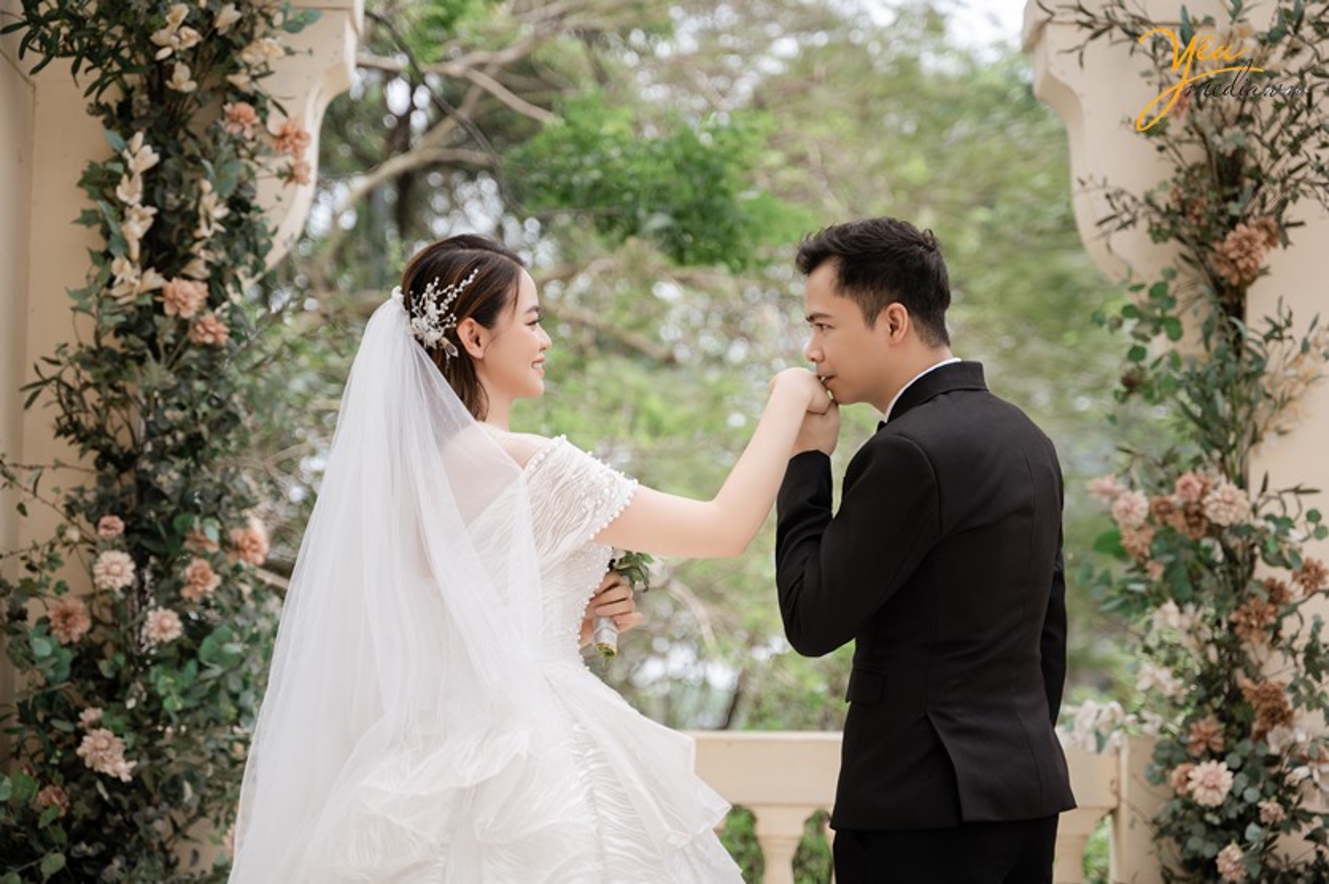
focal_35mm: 67
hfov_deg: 30.1
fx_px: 2471
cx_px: 664
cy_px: 442
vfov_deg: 20.3
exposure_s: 1/800
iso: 160
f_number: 2.8
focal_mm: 67
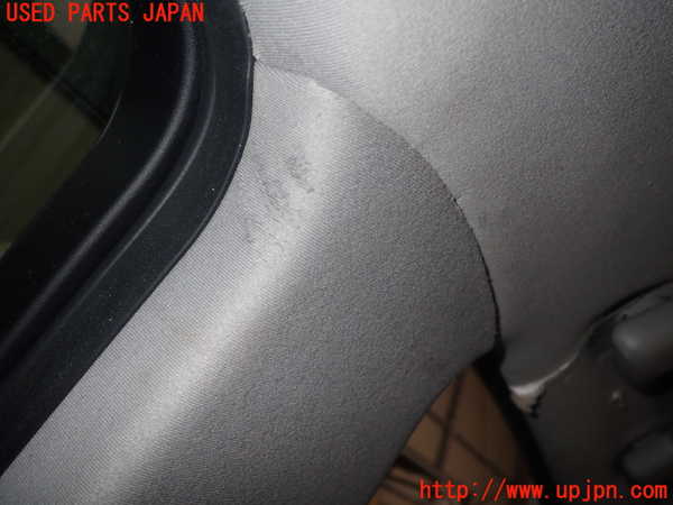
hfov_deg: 60.0
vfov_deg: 46.8
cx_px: 336
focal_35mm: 30
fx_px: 583
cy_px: 252
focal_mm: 5.5
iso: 200
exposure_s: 1/30
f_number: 6.3
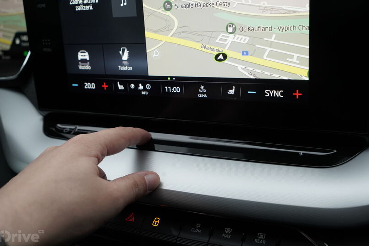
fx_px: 451
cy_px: 121
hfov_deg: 44.5
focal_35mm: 44
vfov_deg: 30.5
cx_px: 182
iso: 2000
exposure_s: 1/250
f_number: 7.1
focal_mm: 43
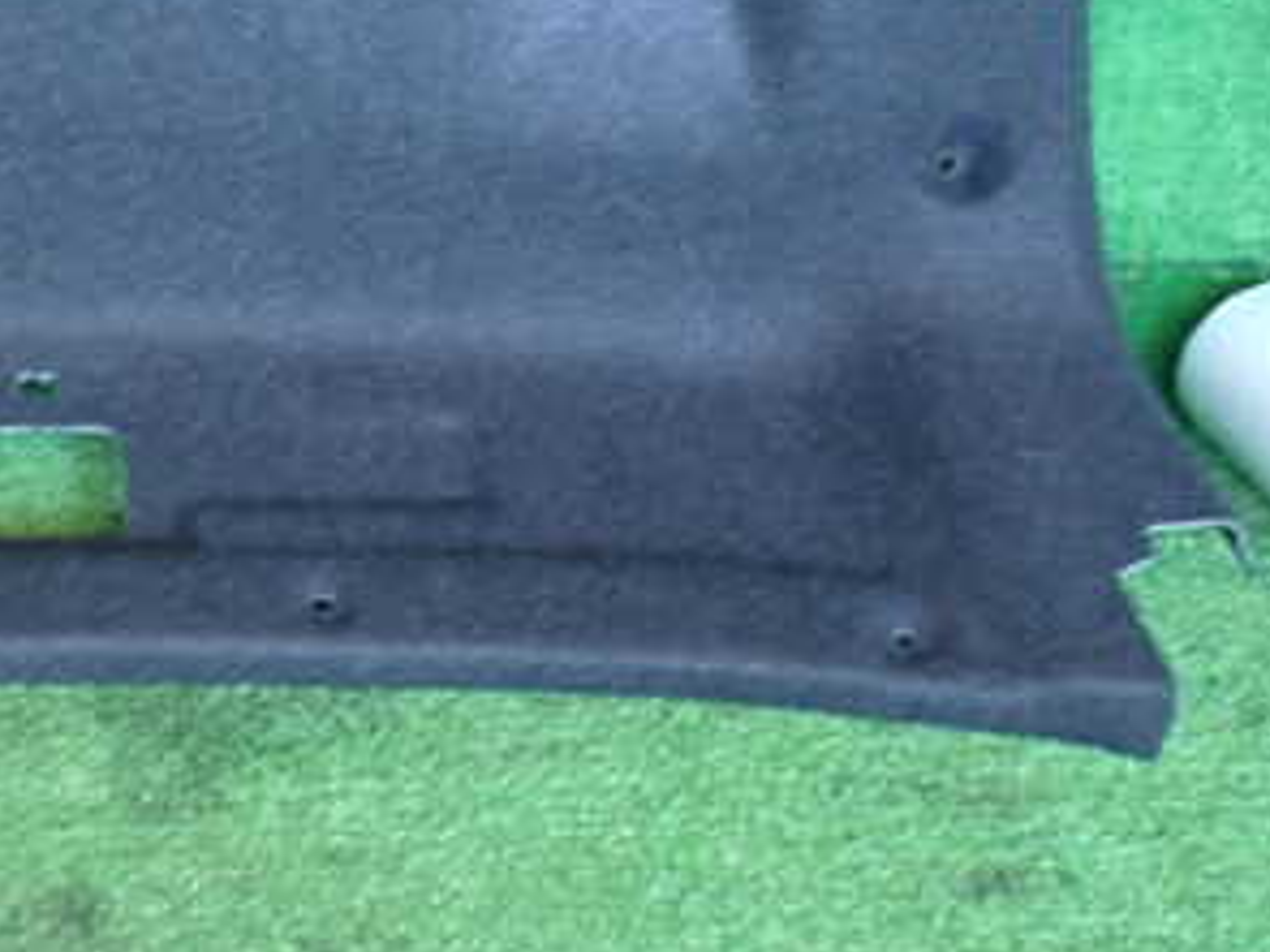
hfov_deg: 29.8
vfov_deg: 23.5
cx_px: 43
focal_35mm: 61
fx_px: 2237
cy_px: 151
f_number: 2.3
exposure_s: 1/30
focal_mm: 5.4
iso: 320
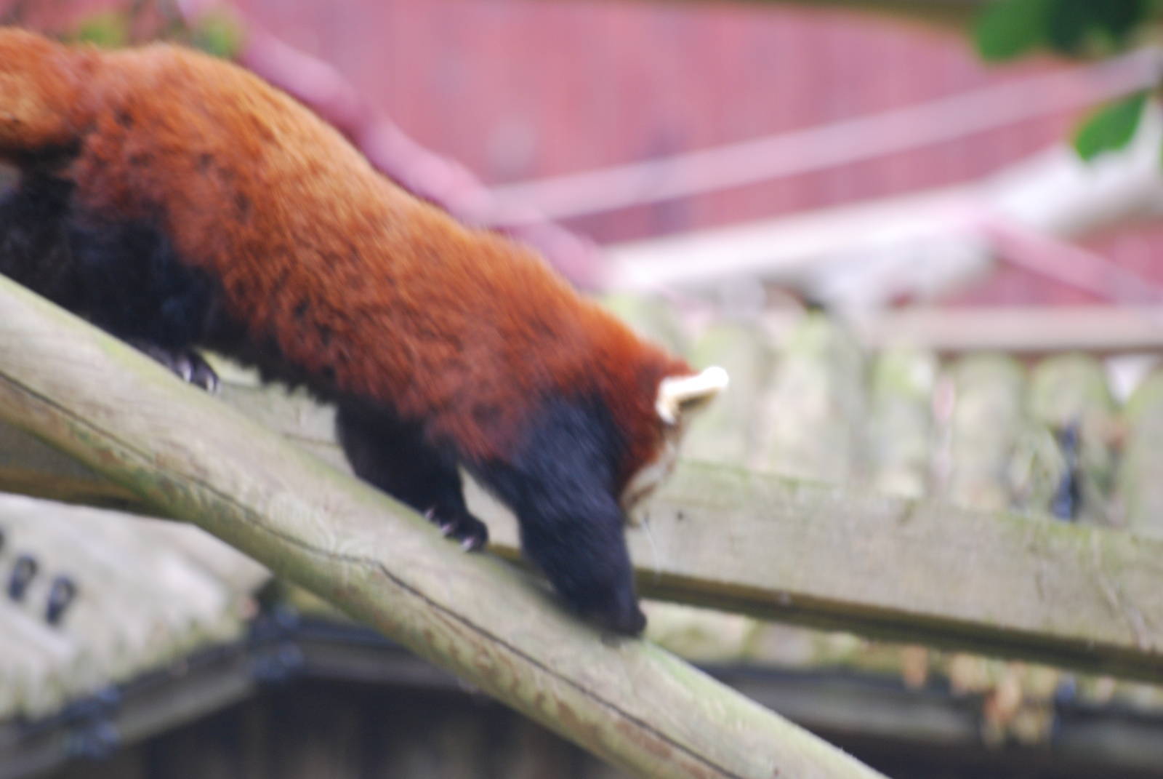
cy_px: 390
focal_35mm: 450
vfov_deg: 3.1
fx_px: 14555
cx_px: 582
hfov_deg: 4.6
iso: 400
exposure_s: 1/50
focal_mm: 300
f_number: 5.6
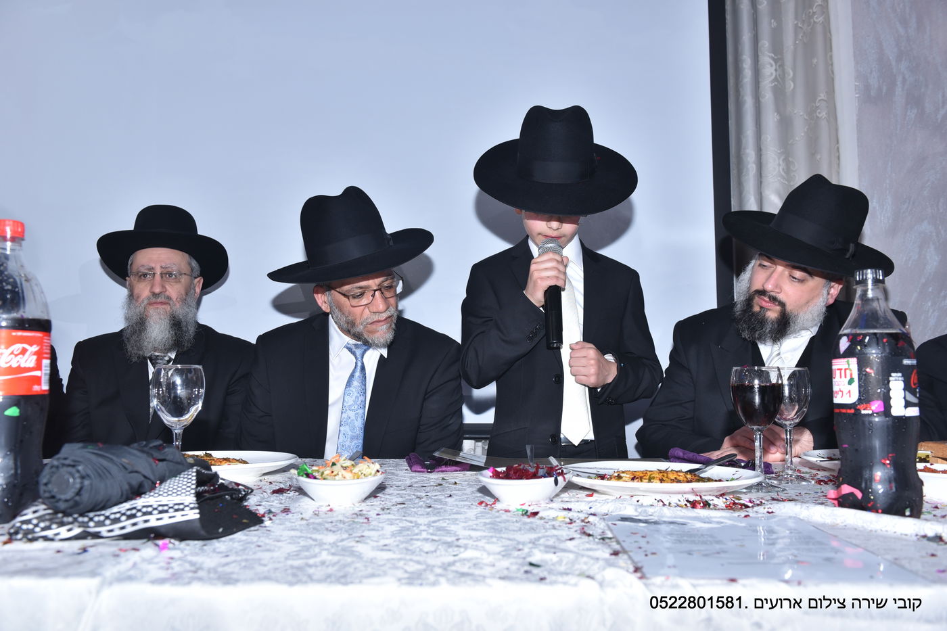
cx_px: 474
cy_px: 316
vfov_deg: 42.3
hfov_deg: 60.3
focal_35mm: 31
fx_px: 815
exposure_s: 1/125
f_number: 5.6
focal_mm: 31
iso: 400
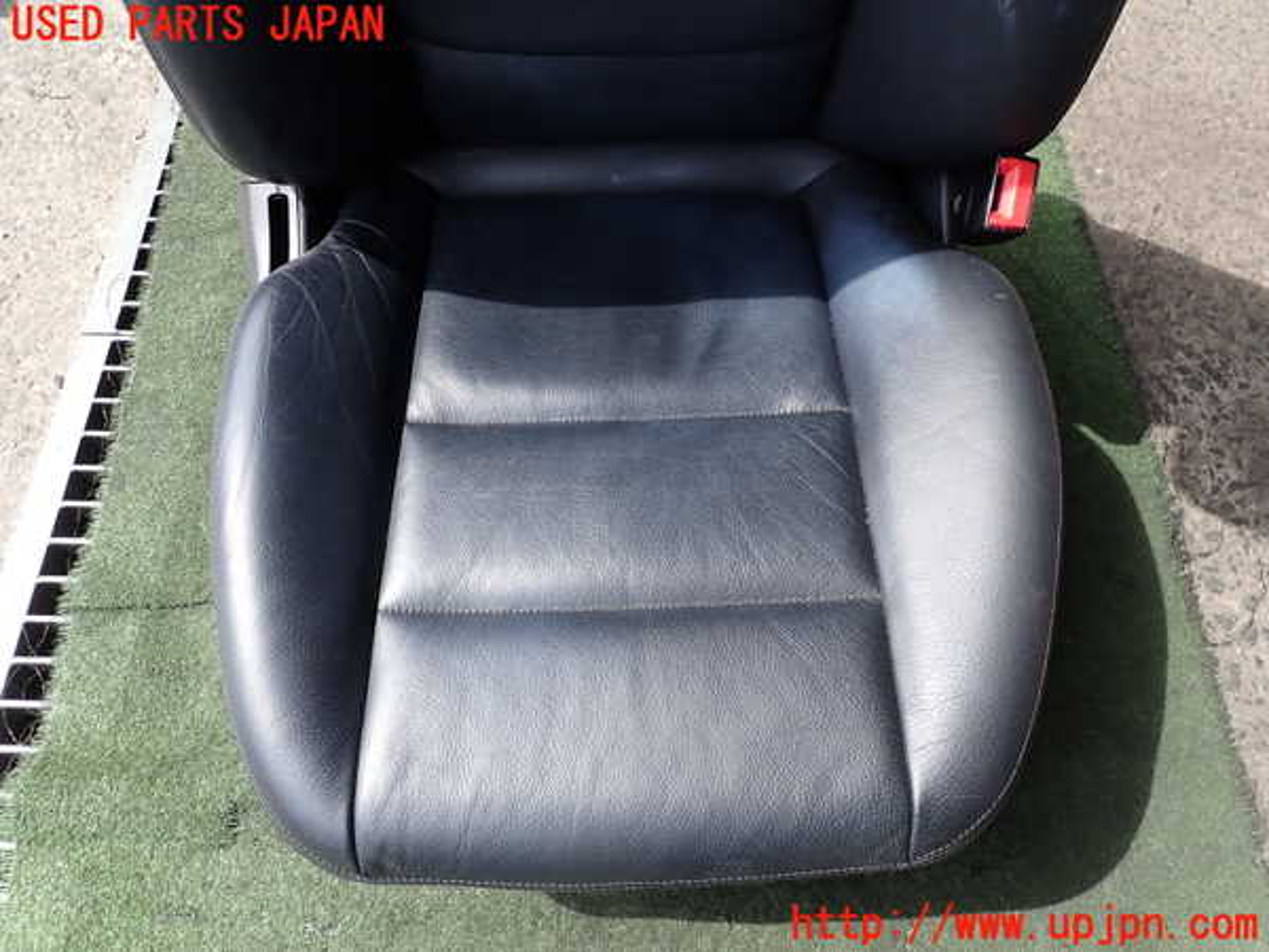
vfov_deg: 54.9
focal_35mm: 25
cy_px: 476
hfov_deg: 69.4
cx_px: 634
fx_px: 916
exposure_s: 1/400
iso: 100
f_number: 2.8
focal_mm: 4.5
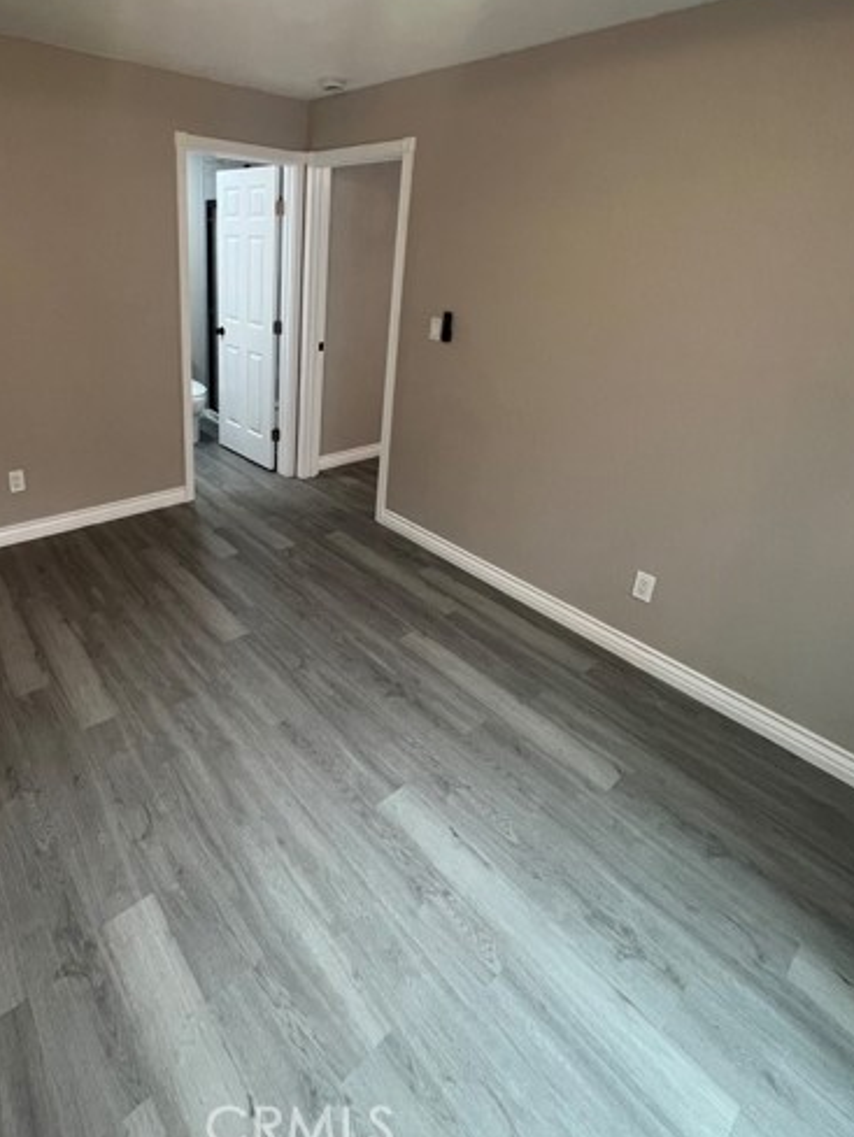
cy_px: 416
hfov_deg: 73.7
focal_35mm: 17
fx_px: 559
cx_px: 328
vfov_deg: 88.9
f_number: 1.8
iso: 160
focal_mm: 1.57
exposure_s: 1/60
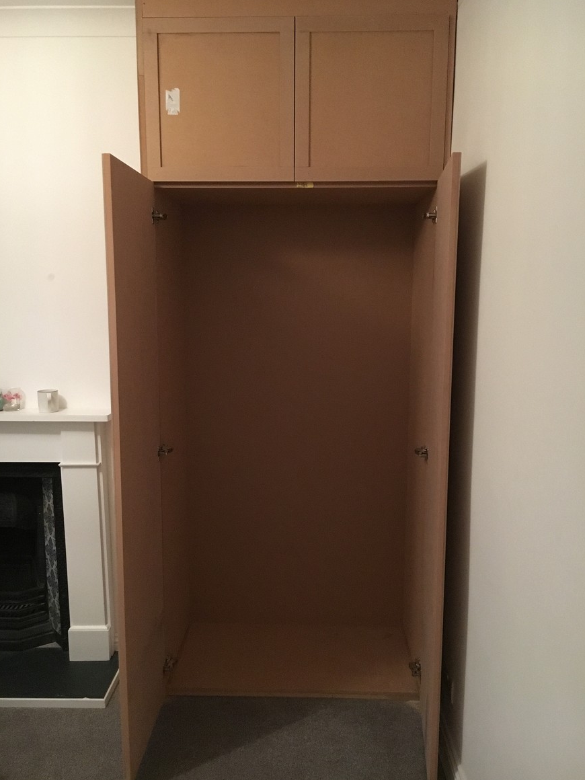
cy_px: 397
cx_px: 288
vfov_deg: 60.0
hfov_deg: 46.8
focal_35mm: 30
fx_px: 676
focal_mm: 4.15
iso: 320
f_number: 2.2
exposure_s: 1/17
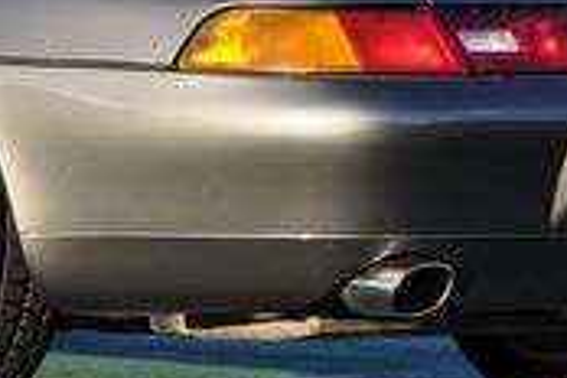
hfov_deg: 3.5
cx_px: -215
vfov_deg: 2.3
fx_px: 9371
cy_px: -20
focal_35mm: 595
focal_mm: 90
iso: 200
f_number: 7.1
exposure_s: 1/200
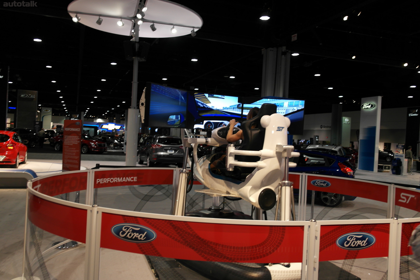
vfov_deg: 43.6
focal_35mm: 30
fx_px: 350
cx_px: 210
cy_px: 140
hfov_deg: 61.9
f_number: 3.5
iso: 400
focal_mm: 20
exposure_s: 1/80
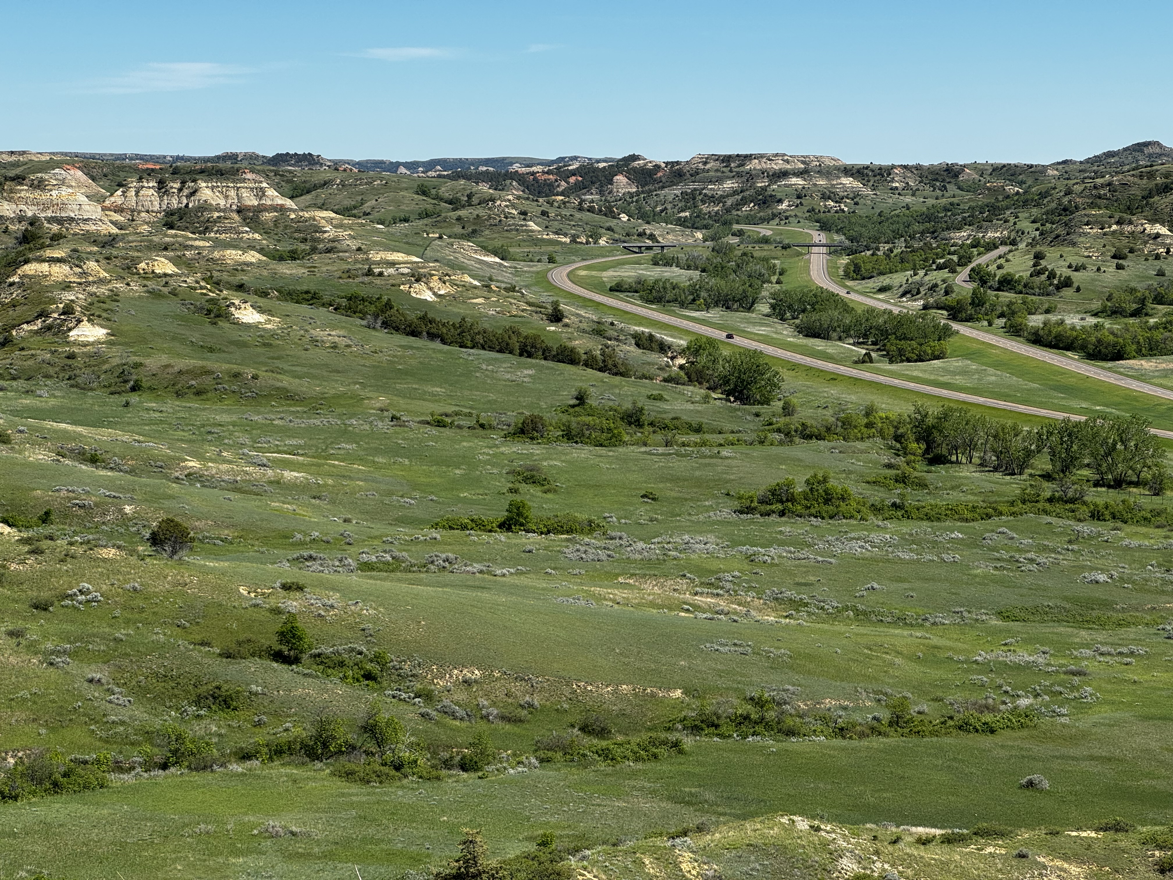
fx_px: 2609
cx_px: 586
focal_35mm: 77
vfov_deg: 19.1
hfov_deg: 25.3
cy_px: 440
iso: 25
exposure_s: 1/737
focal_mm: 9
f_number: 2.8
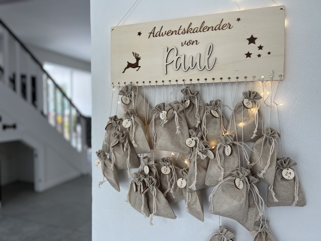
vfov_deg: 53.1
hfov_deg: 67.3
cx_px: 160
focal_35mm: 26
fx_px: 241
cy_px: 120
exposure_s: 1/141
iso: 50
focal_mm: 5.7
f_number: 1.5
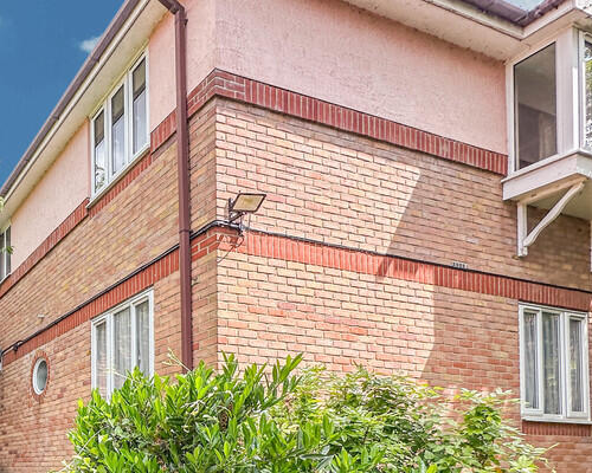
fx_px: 491
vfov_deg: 49.3
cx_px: -1
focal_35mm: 28
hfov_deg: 50.3
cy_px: 359
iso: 40
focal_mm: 2.22
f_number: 2.2
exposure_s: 1/290
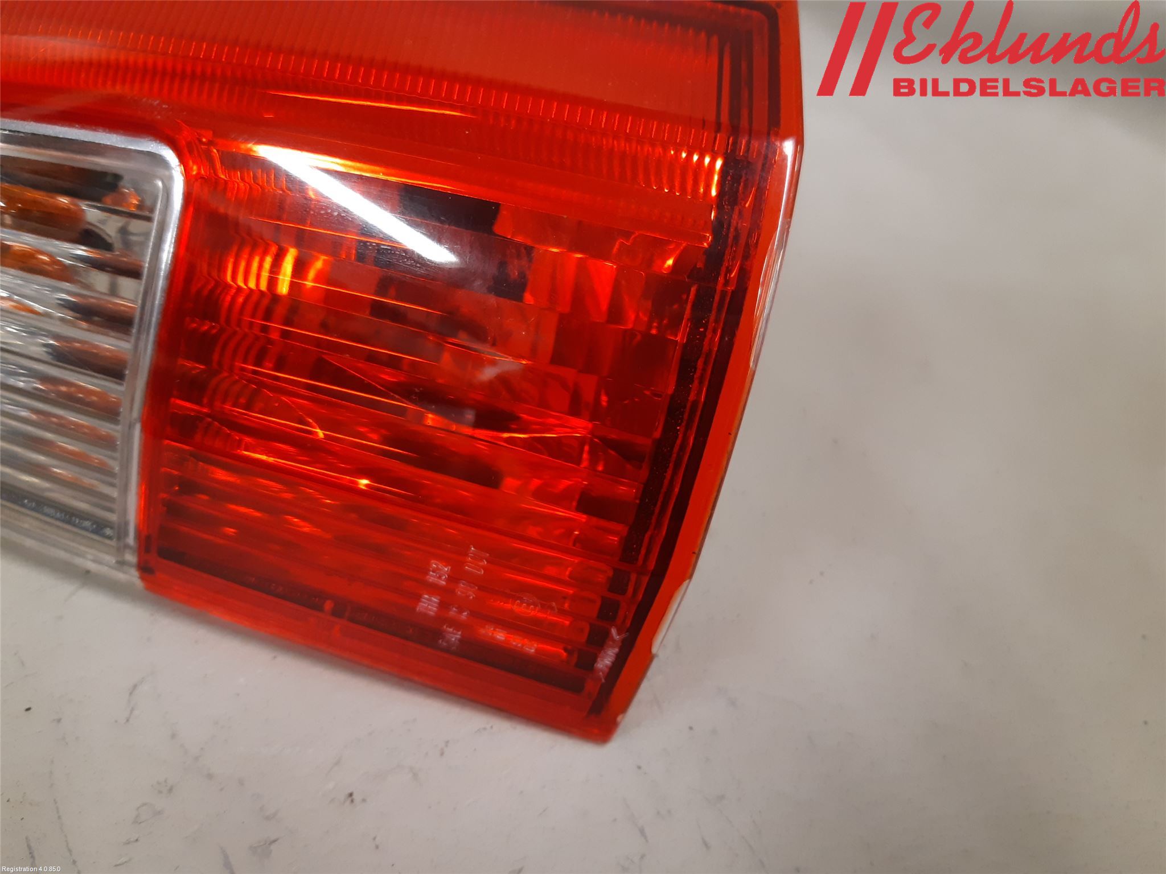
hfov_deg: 67.3
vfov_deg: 53.1
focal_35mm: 26
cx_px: 583
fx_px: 876
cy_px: 437
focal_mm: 3.93
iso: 160
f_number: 1.7
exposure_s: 1/50
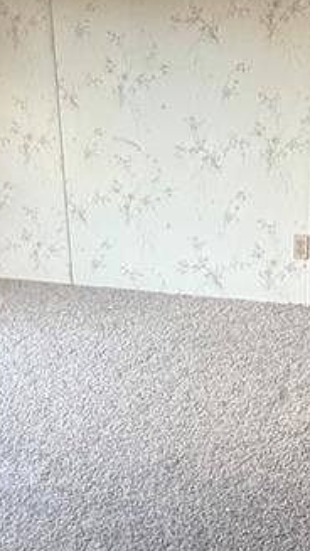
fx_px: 818
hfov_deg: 21.4
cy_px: 288
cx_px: 96
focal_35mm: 56
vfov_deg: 37.2
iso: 320
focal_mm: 2.22
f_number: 2.2
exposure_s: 1/121
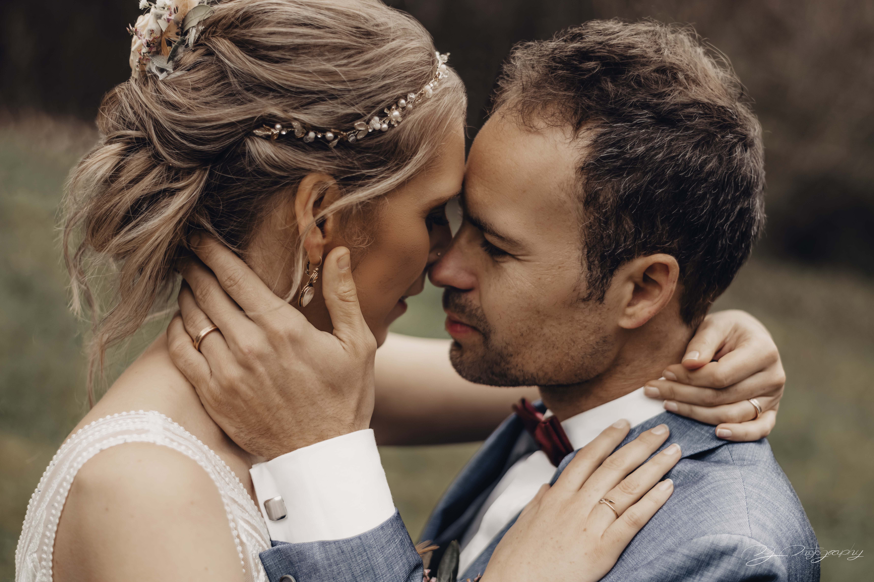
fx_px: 1456
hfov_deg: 33.4
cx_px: 437
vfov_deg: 22.6
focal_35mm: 60
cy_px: 291
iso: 64
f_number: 1.8
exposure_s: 1/800
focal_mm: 50
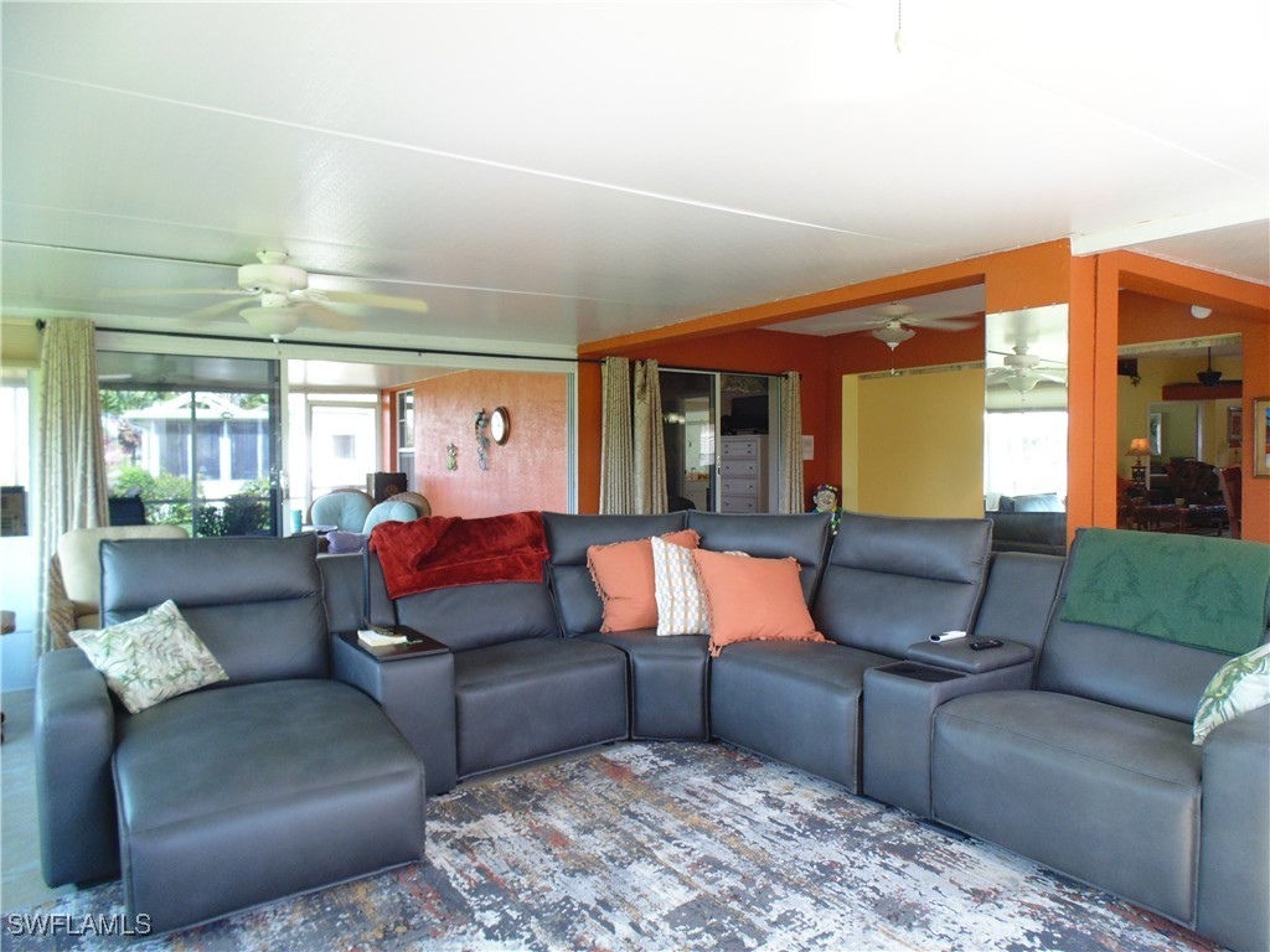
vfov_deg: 61.1
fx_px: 807
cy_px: 476
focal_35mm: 22
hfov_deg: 76.4
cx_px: 635
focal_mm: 4
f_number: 3.1
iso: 100
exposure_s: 1/30
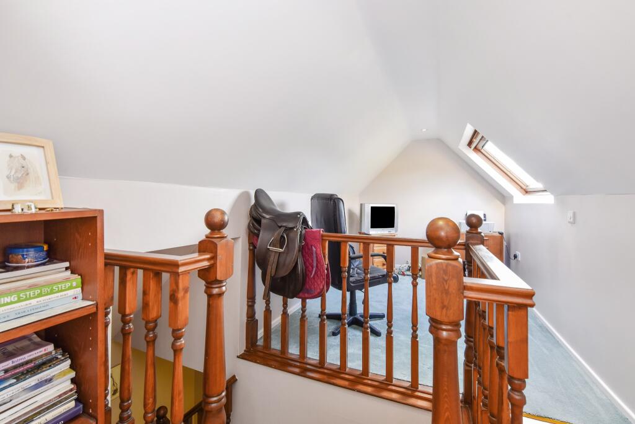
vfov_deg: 73.8
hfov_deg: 96.7
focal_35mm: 16
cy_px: 212
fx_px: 282
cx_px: 318
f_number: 8
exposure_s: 1/15
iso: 400
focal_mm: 16
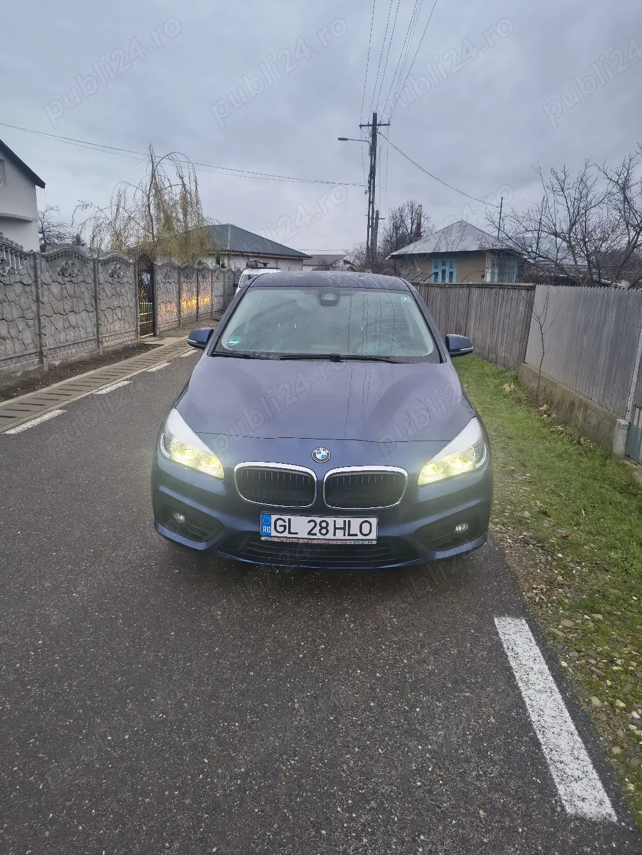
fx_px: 593
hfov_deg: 56.8
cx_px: 321
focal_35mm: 24
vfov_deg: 71.6
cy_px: 428
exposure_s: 1/100
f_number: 1.8
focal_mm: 5.56
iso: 478
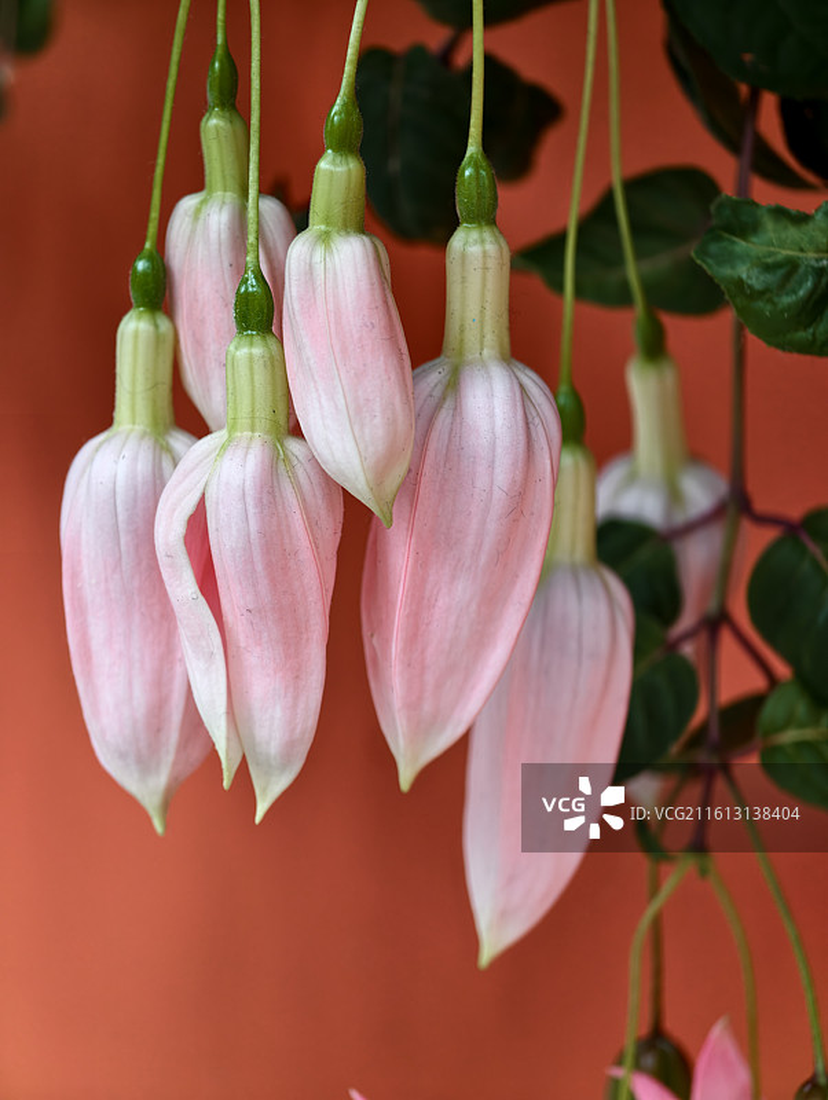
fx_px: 2705
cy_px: 550
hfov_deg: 17.4
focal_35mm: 85
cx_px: 414
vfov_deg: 23.0
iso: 304
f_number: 2.27
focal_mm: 22.48
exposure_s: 1/100
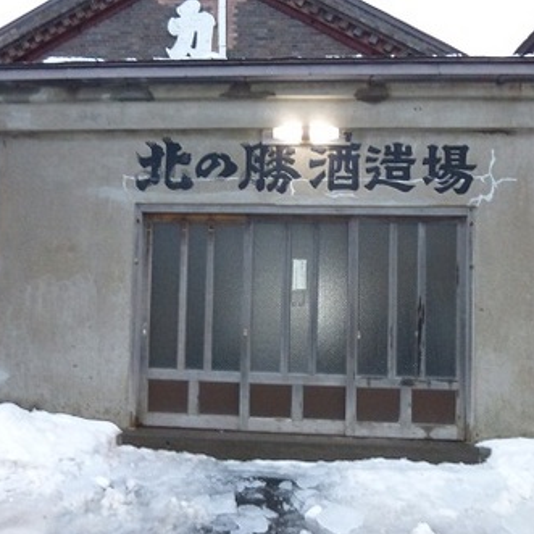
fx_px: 524
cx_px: 252
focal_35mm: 30
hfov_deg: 54.0
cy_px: 270
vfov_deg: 54.0
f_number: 3.1
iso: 800
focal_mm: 4.5
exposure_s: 1/60
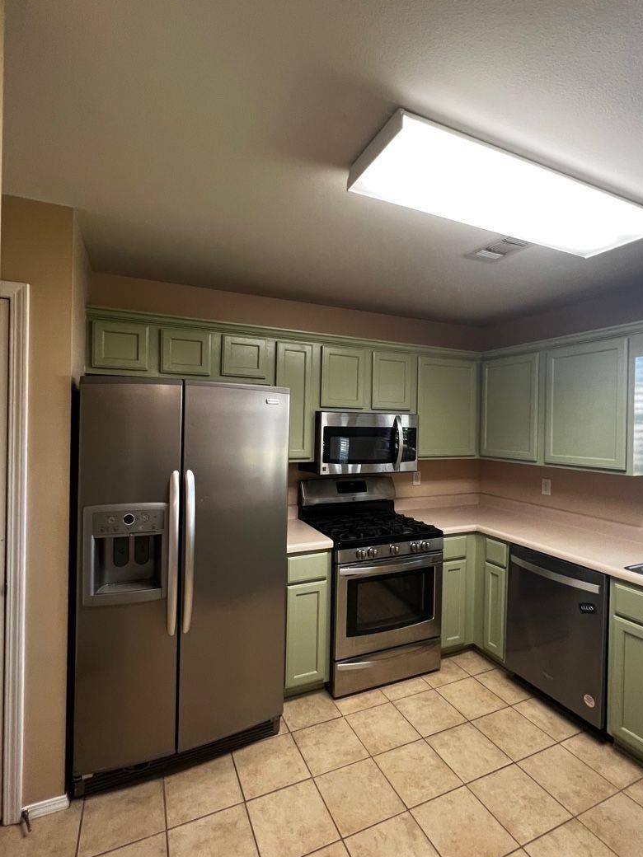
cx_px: 329
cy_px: 429
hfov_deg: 78.1
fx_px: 396
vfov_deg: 94.5
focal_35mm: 16
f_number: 1.8
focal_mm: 1.57
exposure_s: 1/60
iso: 160
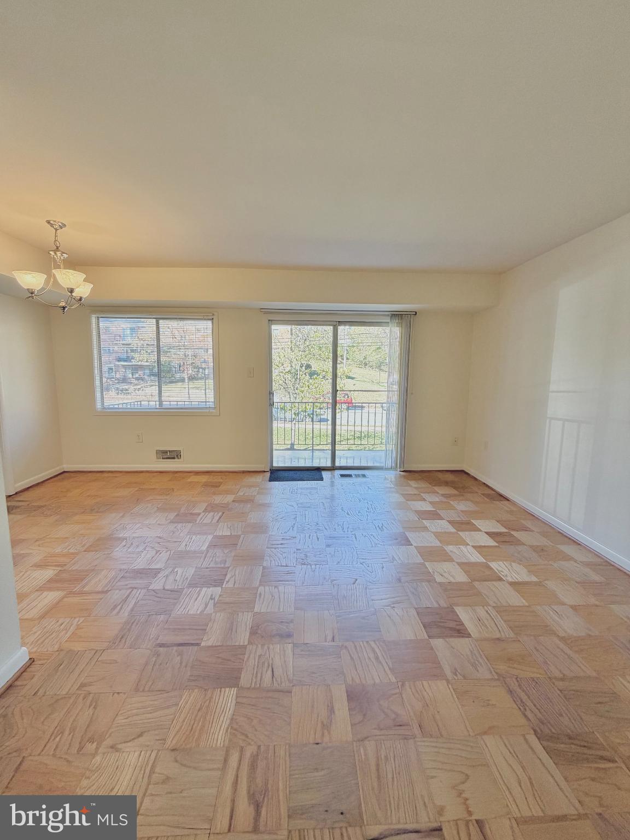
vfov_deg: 102.1
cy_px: 420
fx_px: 340
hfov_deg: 85.7
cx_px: 315
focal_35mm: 14
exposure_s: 1/120
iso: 125
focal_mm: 2.22
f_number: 2.2
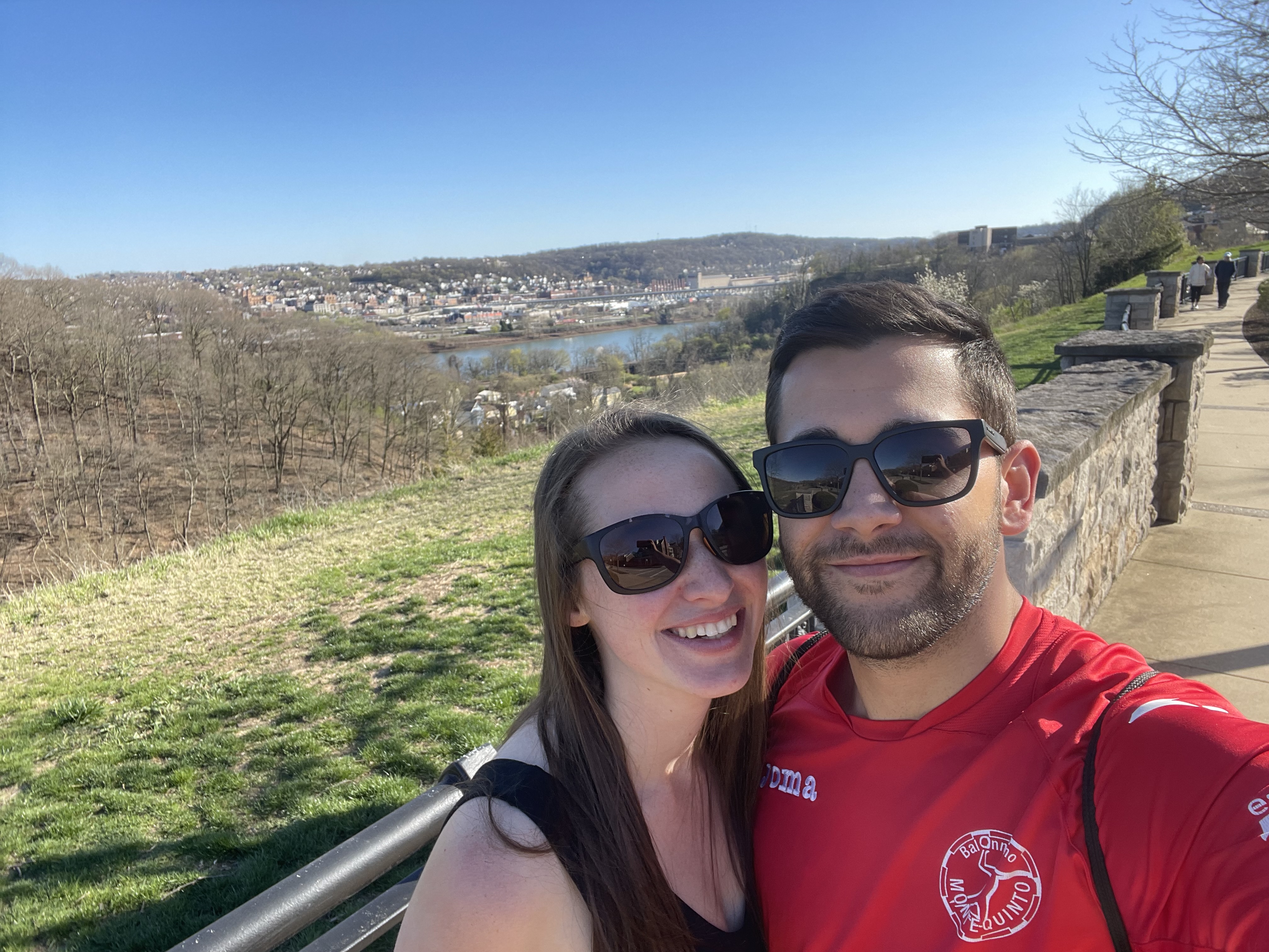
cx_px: 634
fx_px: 843
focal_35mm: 23
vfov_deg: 58.9
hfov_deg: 73.9
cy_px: 476
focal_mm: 2.71
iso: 25
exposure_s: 1/239
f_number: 2.2
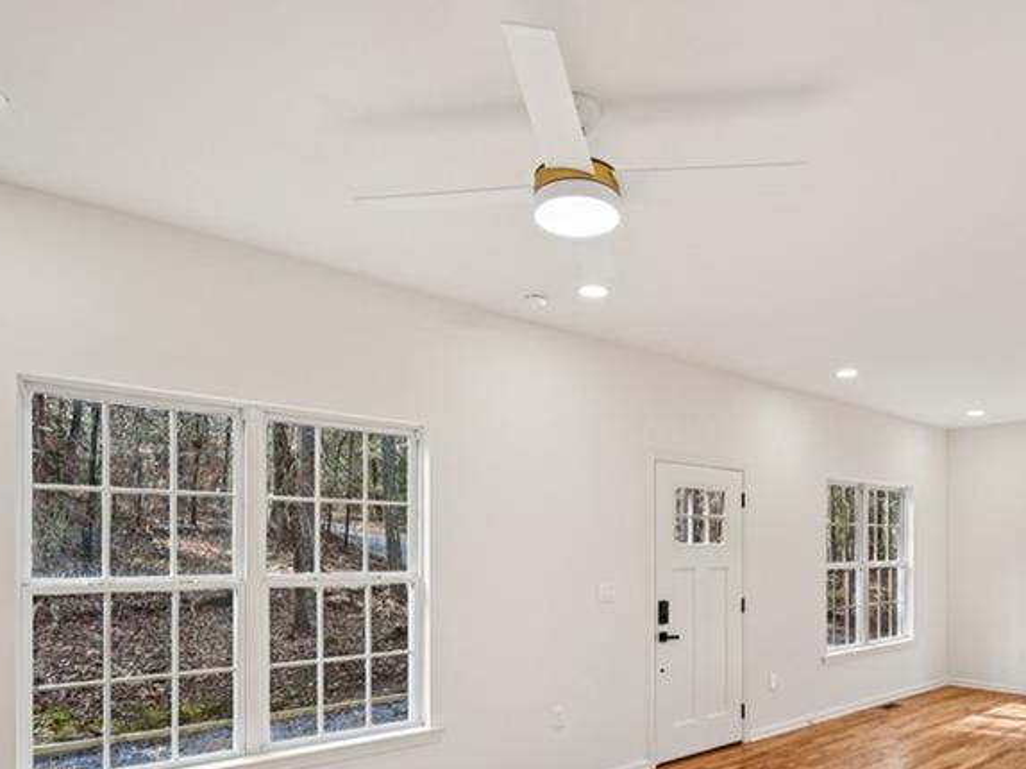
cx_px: 629
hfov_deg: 70.7
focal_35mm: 24
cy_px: 550
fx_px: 711
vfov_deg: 54.8
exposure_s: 1/40
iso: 100
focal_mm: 14
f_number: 8
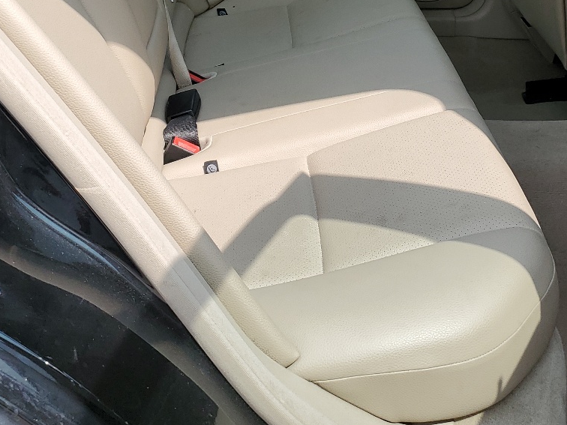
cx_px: 286
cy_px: -9
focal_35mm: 55
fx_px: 901
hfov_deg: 34.9
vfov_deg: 25.2
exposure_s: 1/1429
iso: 50
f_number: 1.5
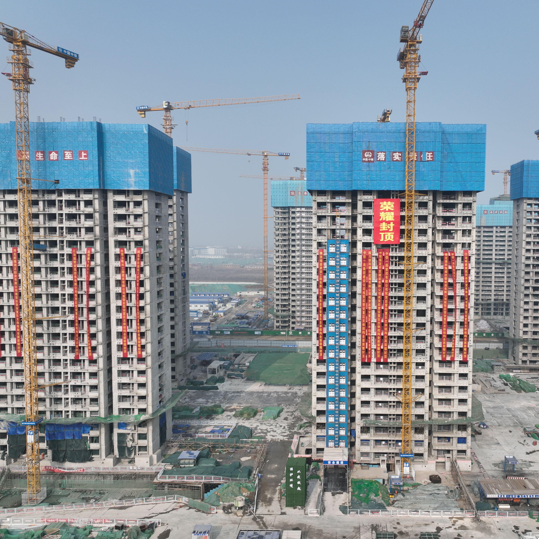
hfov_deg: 54.9
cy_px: 273
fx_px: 511
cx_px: 340
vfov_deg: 55.6
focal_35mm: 29
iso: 100
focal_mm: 12.29
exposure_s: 1/1600
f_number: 2.8
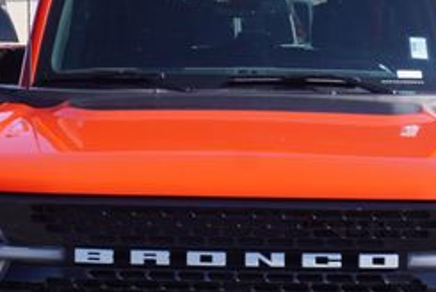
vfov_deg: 11.3
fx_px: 1471
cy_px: 264
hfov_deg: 16.9
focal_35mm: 121
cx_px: 199
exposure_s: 1/160
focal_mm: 31
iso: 100
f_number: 8
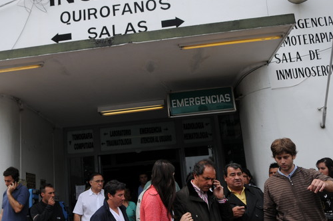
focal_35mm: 37
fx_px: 339
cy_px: 138
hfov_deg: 51.5
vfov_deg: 35.9
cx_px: 117
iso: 250
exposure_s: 1/3200
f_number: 2.8
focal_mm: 17
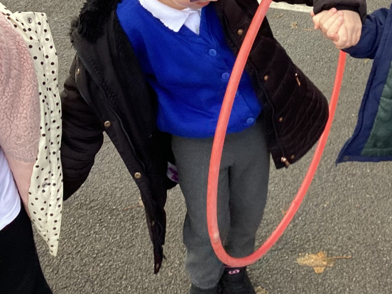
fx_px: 702
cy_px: 45
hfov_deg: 30.5
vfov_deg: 23.2
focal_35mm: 62
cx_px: 309
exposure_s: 1/100
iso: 25
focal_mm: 3.3
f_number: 2.4
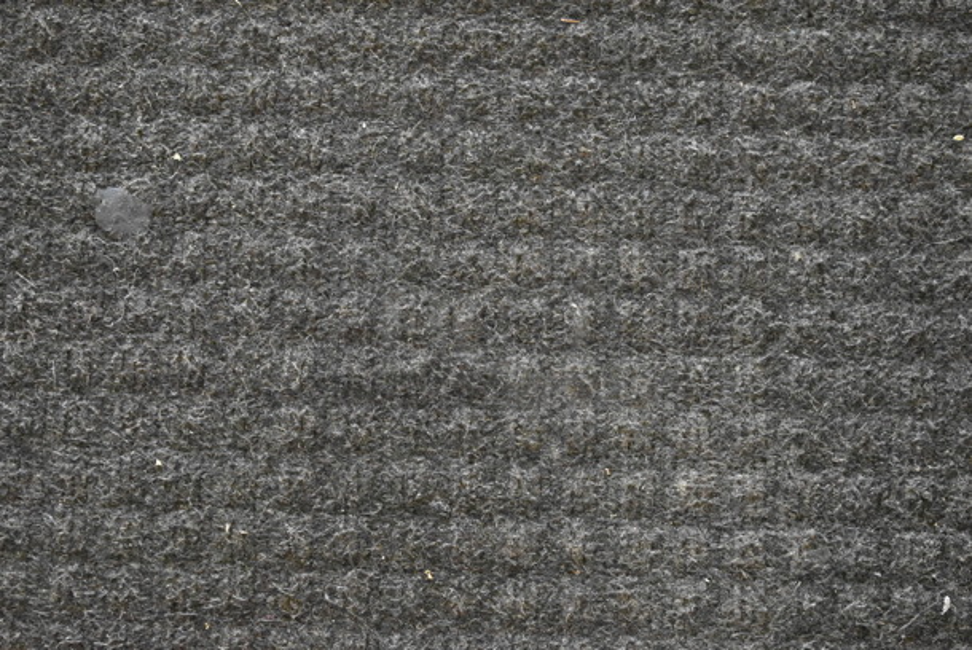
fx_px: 2230
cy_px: 325
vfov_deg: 16.6
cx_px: 486
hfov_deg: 24.6
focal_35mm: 82
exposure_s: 1/100
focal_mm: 55
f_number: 5.6
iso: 7200
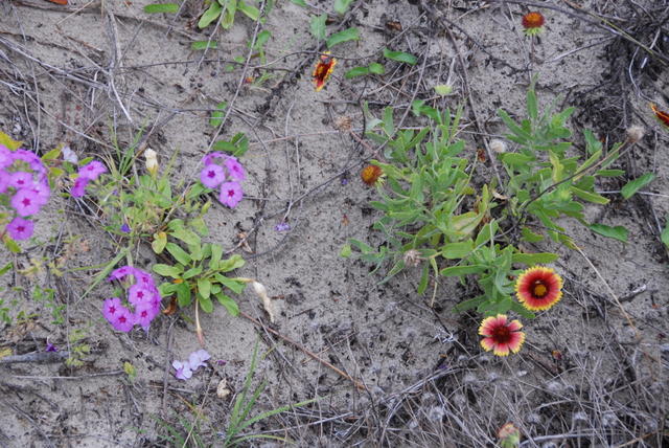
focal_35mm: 123
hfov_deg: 16.6
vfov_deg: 11.2
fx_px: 2288
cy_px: 224
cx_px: 334
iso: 200
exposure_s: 1/80
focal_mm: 82
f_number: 5
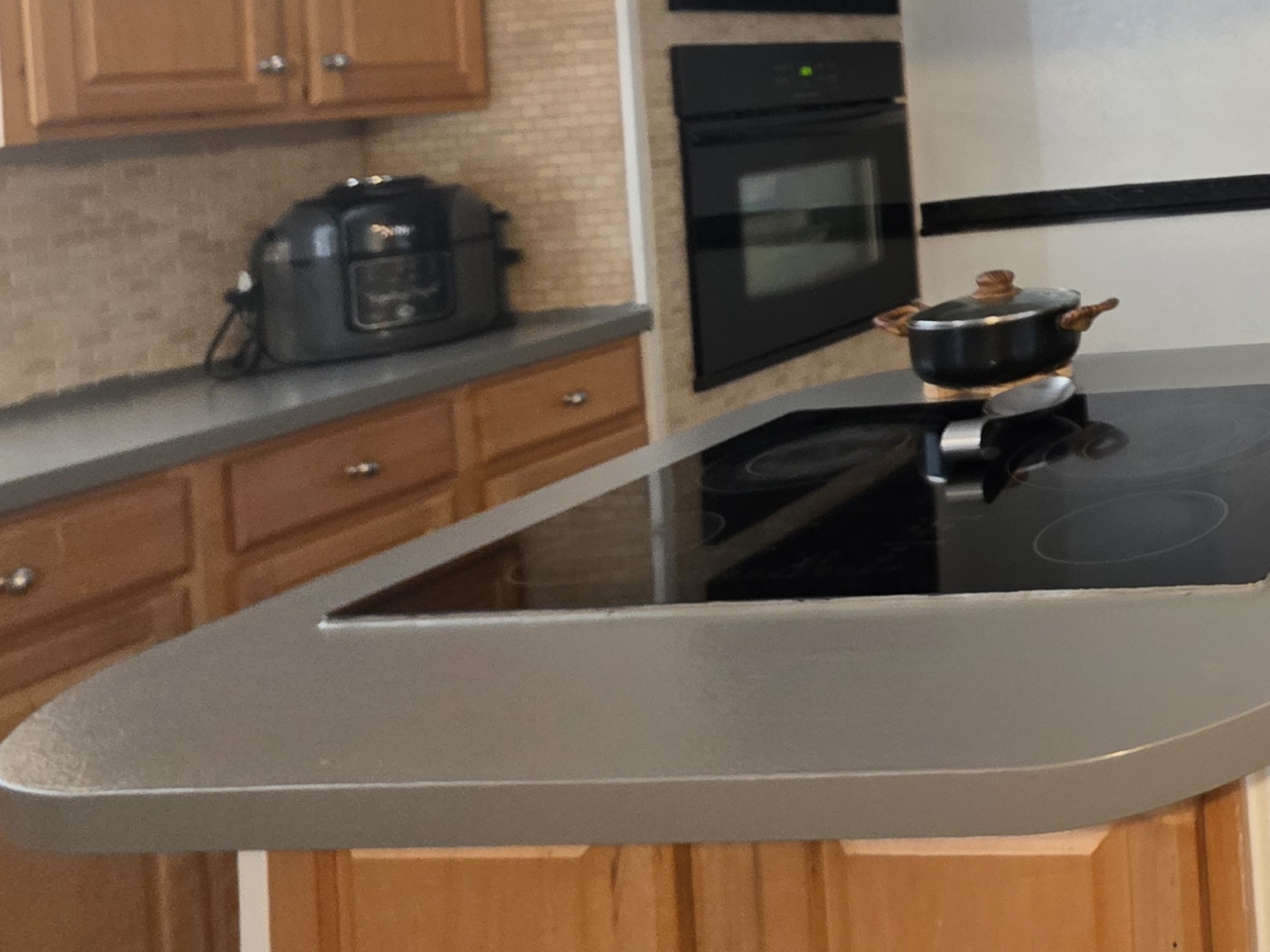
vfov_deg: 39.2
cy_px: 6
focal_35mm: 32
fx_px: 1174
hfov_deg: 40.4
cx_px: 1515
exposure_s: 1/60
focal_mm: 2.2
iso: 400
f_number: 1.9
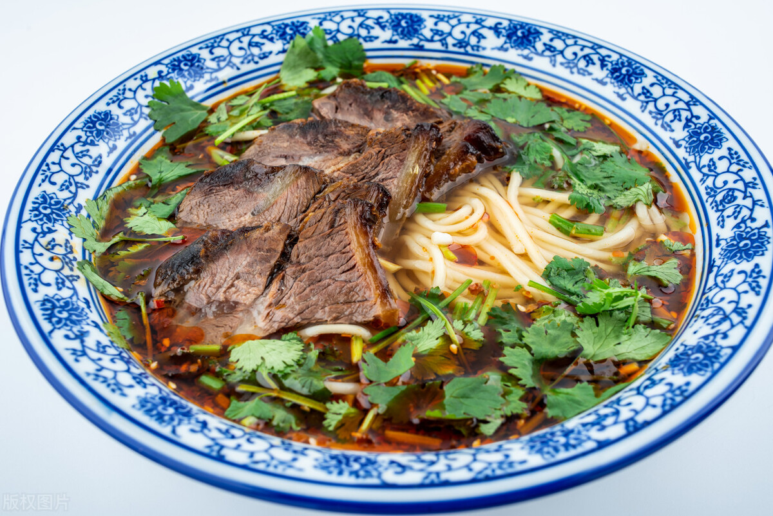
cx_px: 386
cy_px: 258
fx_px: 752
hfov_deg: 54.4
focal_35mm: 35
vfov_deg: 37.9
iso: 100
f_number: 11
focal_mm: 35
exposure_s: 1/125
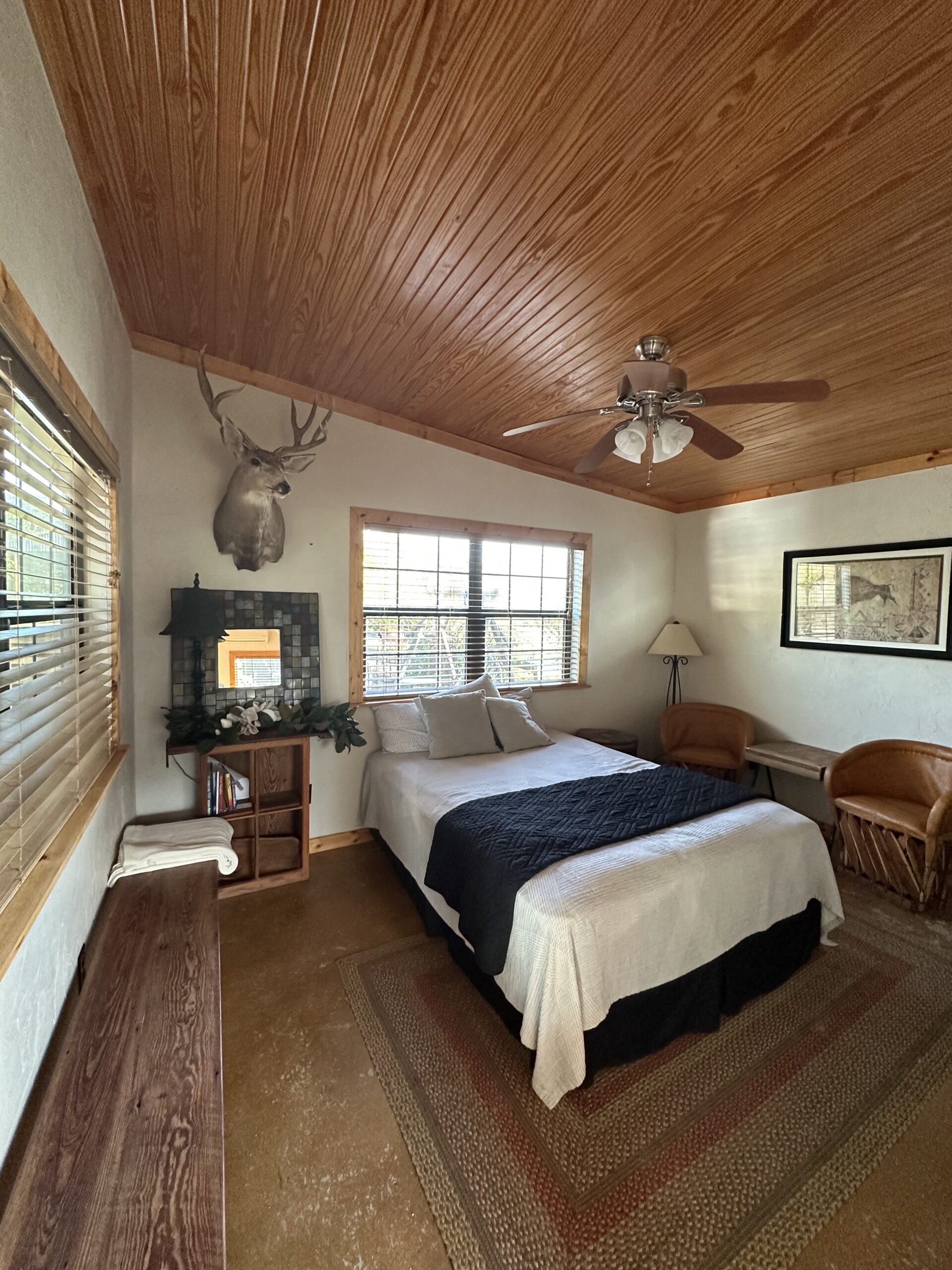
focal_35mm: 14
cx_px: 476
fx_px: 513
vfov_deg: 102.1
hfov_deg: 85.7
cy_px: 635
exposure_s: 1/80
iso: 320
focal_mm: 2.22
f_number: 2.2
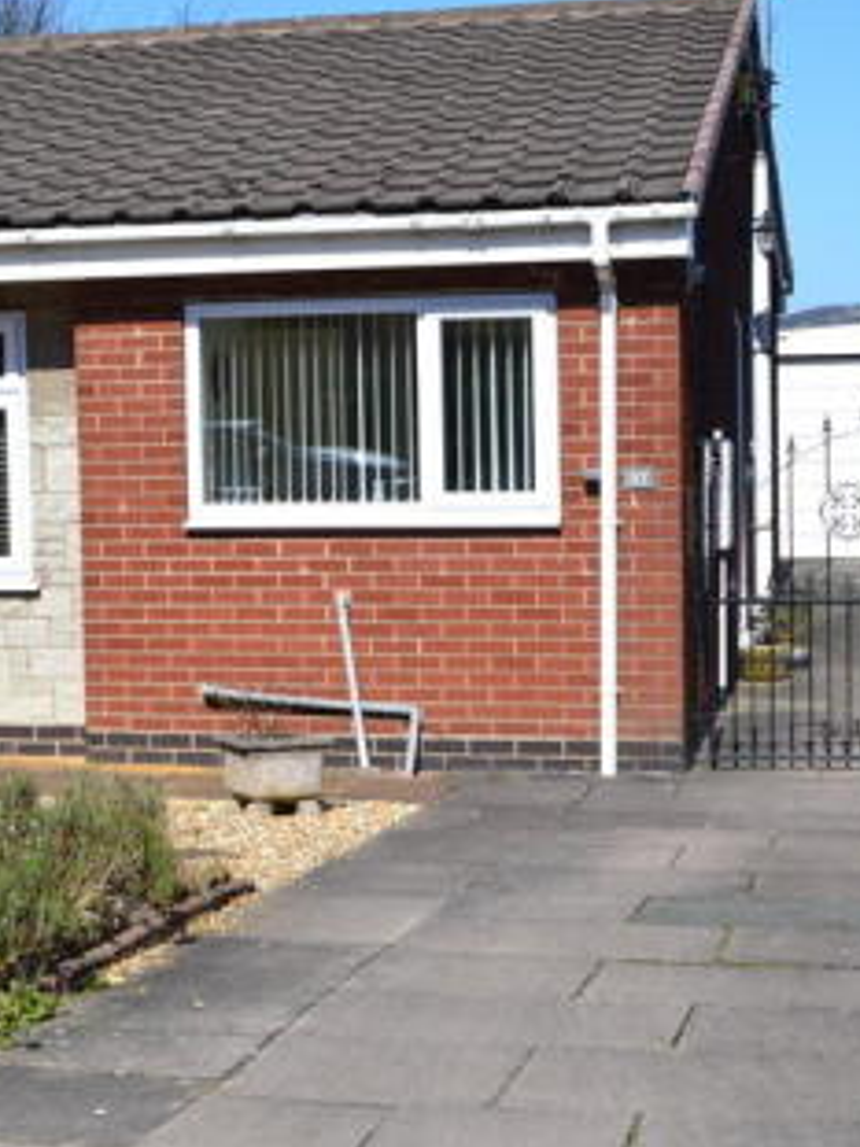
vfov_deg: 26.7
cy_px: 485
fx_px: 2420
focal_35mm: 73
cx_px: 172
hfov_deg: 19.9
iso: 400
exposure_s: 1/400
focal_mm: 24
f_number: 11
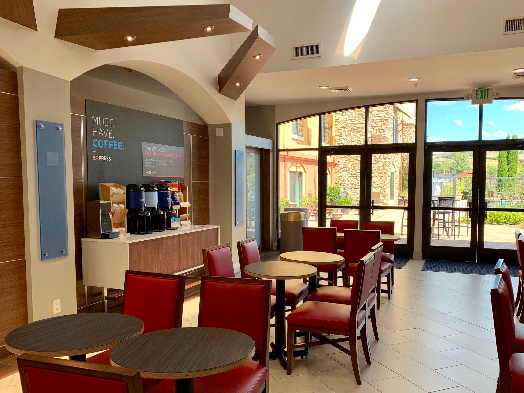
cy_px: 218
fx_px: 454
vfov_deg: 46.7
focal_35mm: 30
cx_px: 275
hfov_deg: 59.9
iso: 25
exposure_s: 1/142
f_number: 1.8
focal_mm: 4.25
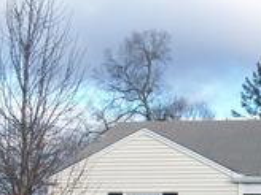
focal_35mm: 72
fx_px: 543
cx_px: 237
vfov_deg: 19.8
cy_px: 197
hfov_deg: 26.1
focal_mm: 5.7
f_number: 2.8
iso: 64
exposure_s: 1/265
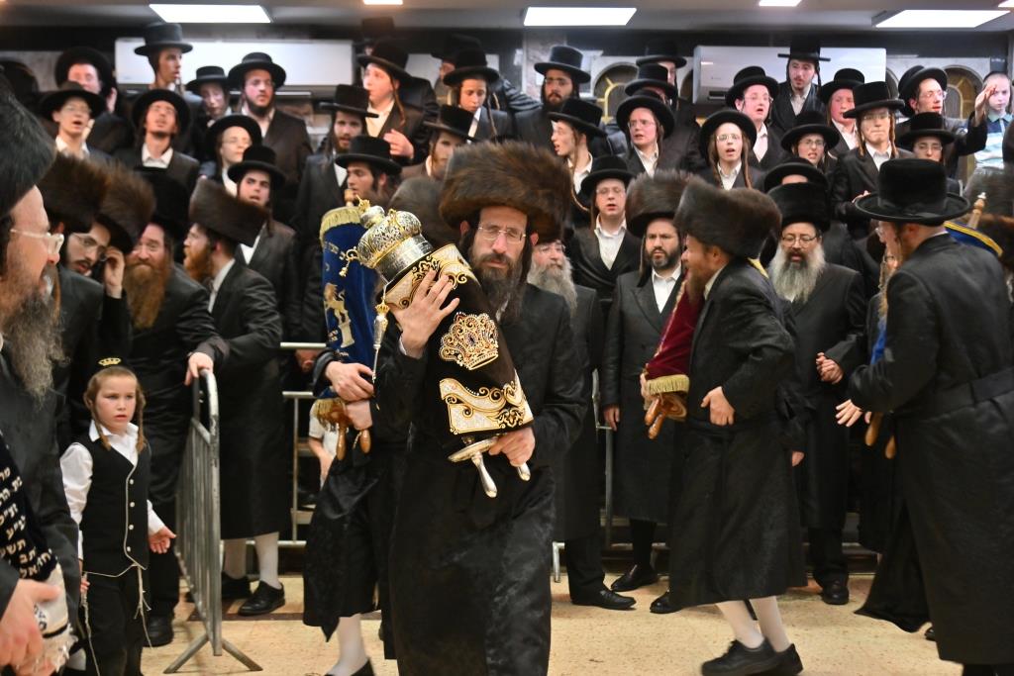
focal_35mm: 50
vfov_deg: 27.0
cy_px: 338
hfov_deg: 39.6
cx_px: 507
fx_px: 1408
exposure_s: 1/200
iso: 1000
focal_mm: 50
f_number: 4
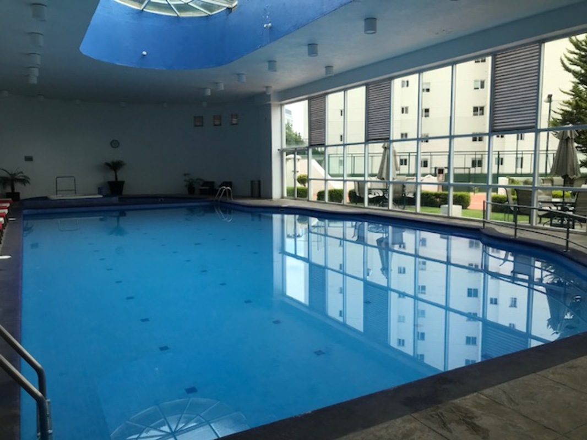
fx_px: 475
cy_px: 220
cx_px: 294
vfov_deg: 49.8
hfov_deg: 63.4
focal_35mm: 28
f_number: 1.8
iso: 20
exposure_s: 1/414
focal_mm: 3.99
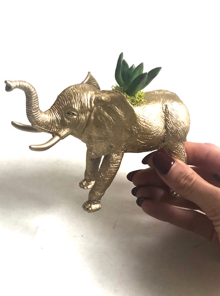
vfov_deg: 36.9
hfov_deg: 27.9
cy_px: 148
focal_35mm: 52
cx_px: 110
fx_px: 443
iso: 100
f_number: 2.4
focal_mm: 6
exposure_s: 1/30
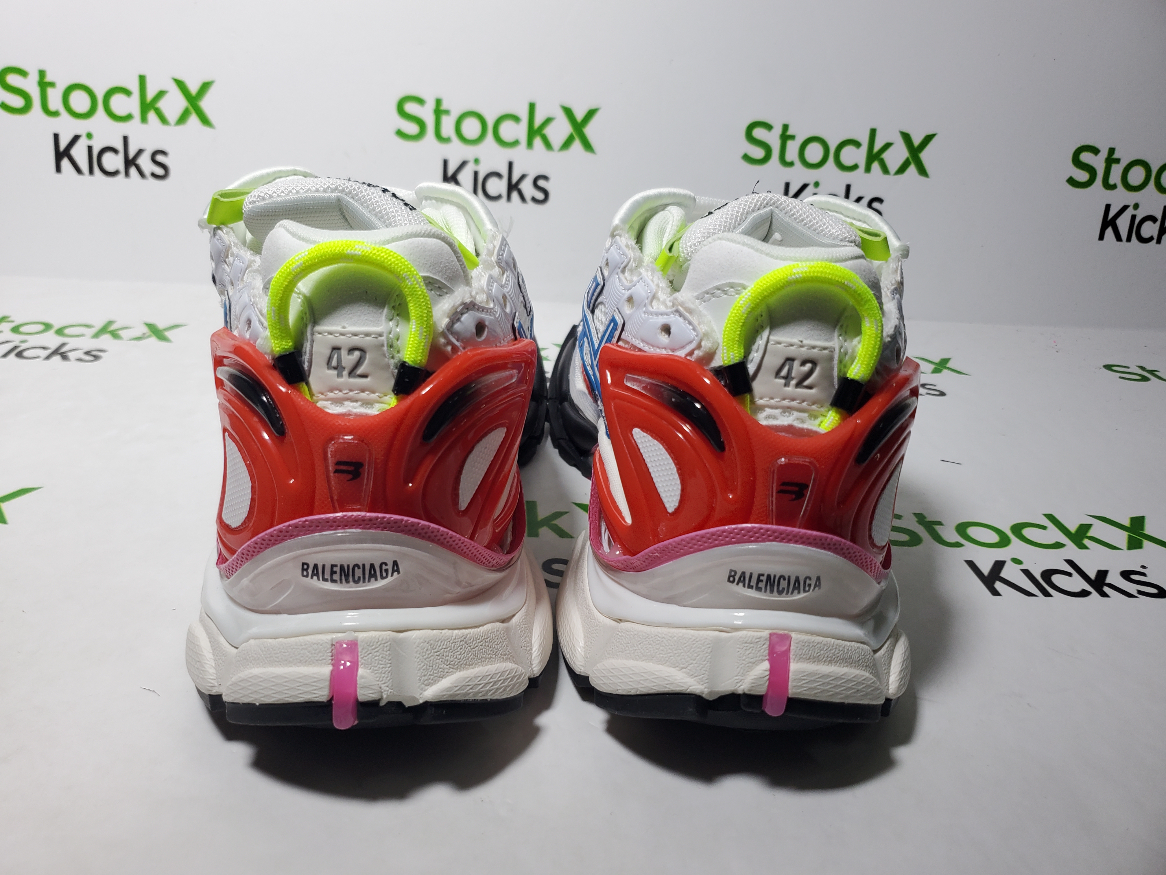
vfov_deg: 53.1
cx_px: 583
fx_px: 876
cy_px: 438
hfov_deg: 67.3
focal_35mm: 26
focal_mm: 4.3
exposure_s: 1/410
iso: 50
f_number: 1.5
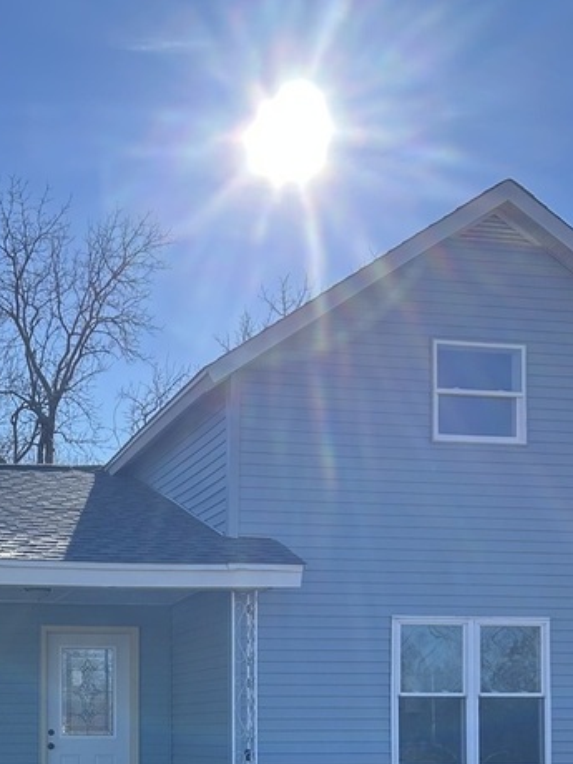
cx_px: 90
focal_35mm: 61
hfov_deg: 23.6
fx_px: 1346
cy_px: 736
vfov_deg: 29.9
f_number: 1.5
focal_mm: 5.7
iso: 50
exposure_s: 1/4115
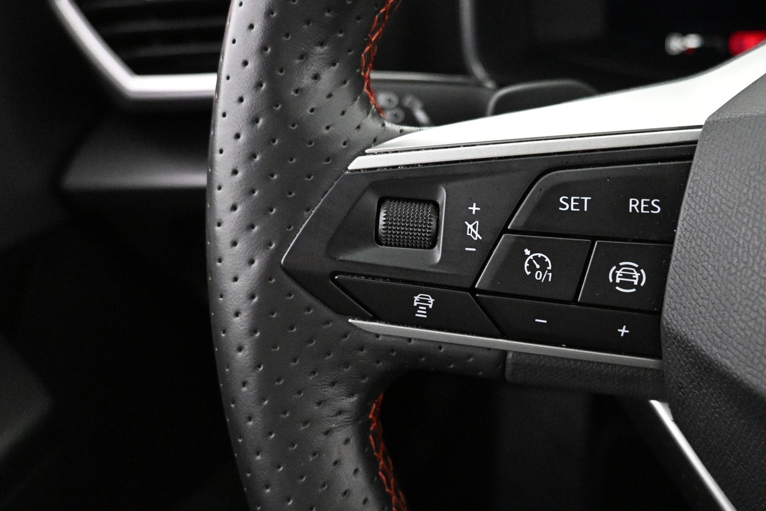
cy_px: 228
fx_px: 745
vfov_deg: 37.8
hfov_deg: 53.3
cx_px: 515
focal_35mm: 35
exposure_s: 1/60
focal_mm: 16
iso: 7200
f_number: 3.5
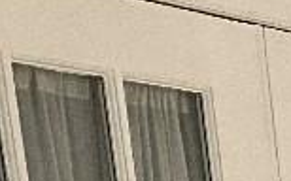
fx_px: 1625
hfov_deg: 8.2
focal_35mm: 205
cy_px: 675
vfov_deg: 5.7
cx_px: 966
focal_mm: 3
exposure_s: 1/60
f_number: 1.8
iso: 64
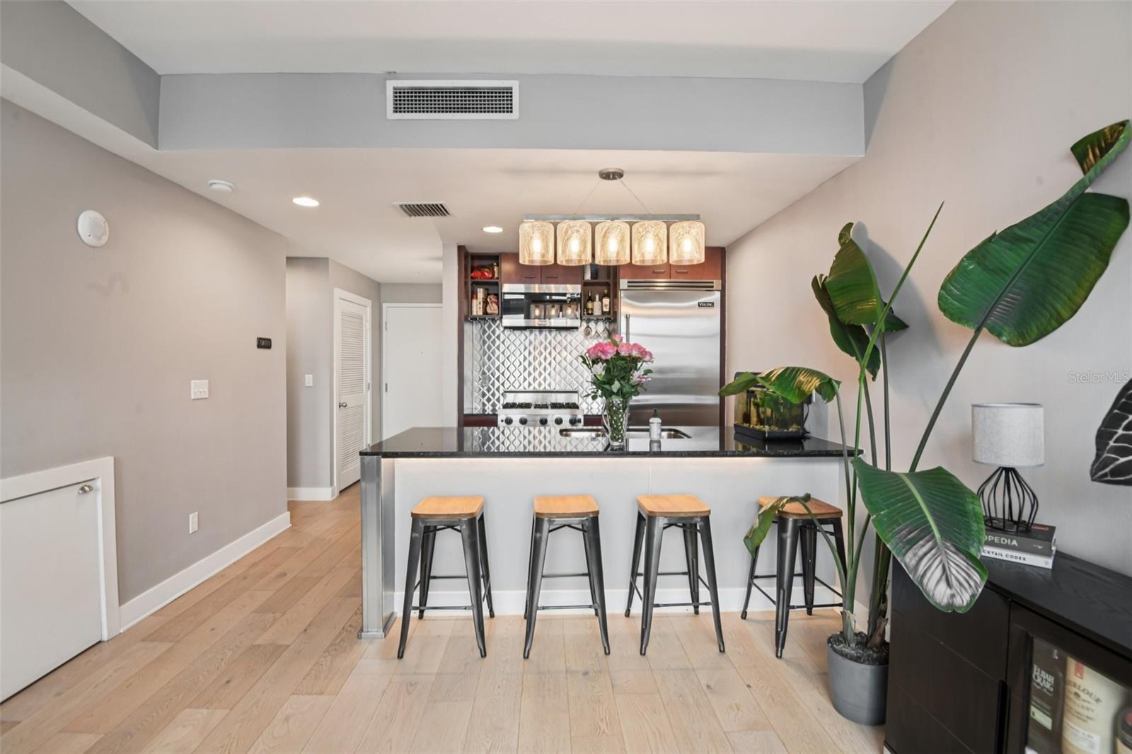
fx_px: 503
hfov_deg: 96.7
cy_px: 377
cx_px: 566
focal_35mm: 16
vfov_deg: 73.7
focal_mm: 16
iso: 400
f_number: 8
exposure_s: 1/15
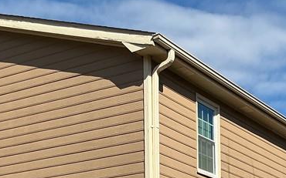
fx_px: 662
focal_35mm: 85
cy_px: 241
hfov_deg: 24.2
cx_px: 191
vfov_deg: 14.6
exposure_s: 1/1984
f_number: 1.8
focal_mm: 3
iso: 25
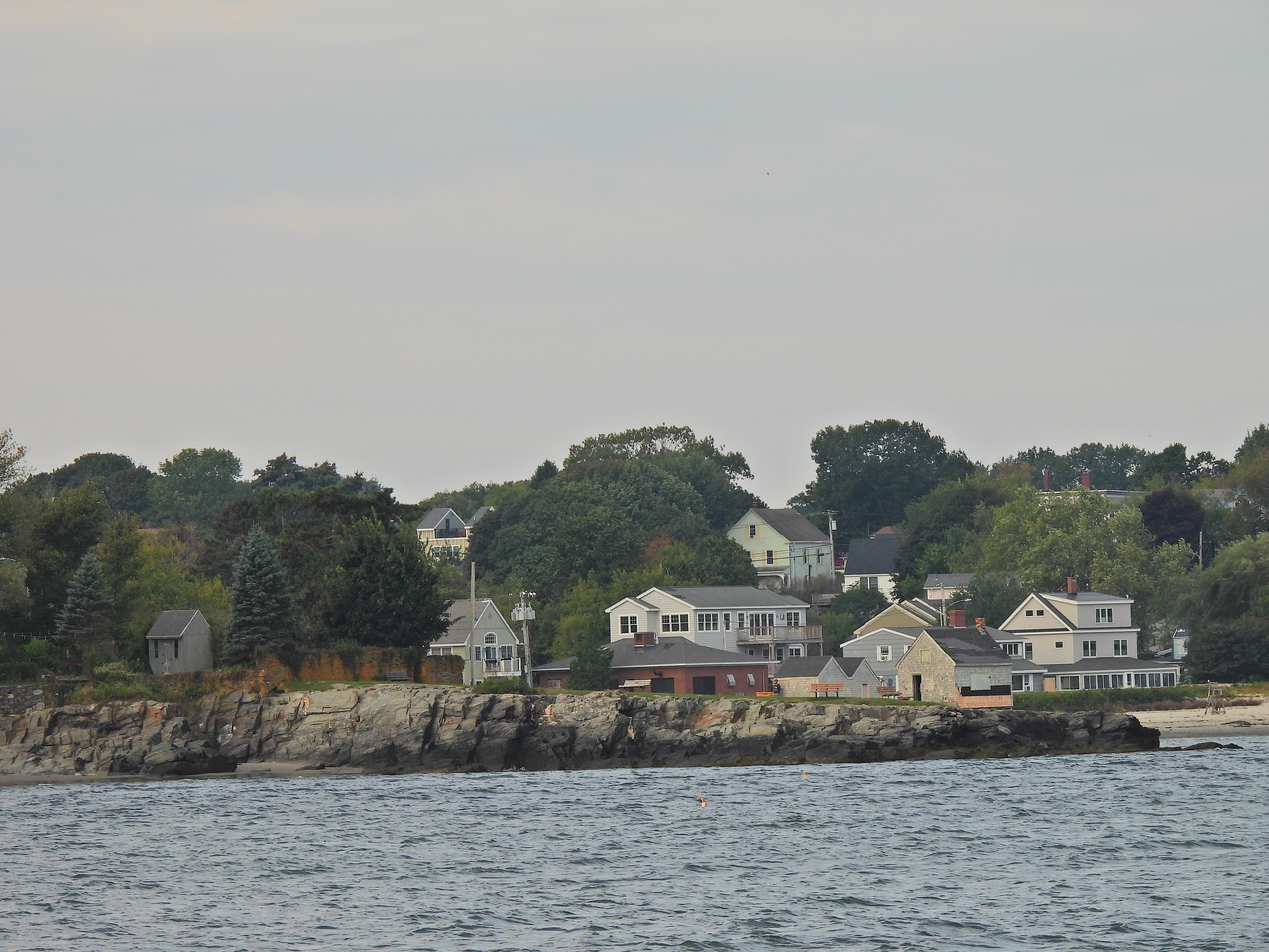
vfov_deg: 5.0
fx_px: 10998
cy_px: 476
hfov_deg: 6.6
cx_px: 634
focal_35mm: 300
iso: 100
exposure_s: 1/500
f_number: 5
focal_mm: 53.5
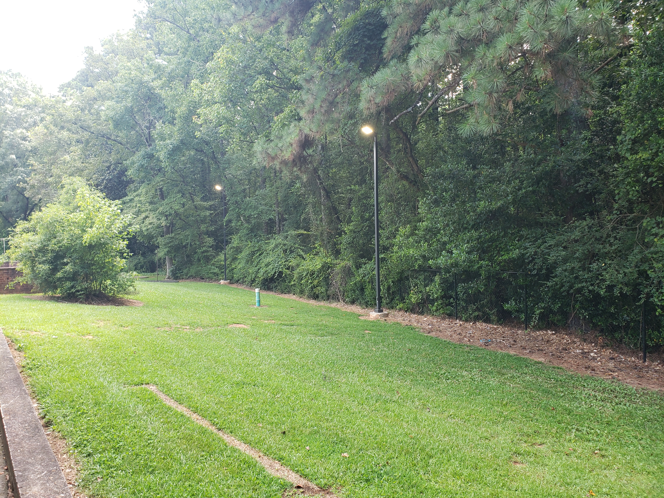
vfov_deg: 53.1
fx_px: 499
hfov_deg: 67.3
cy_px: 249
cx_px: 332
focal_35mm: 26
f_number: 2.4
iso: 100
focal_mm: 4.3
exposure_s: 1/120
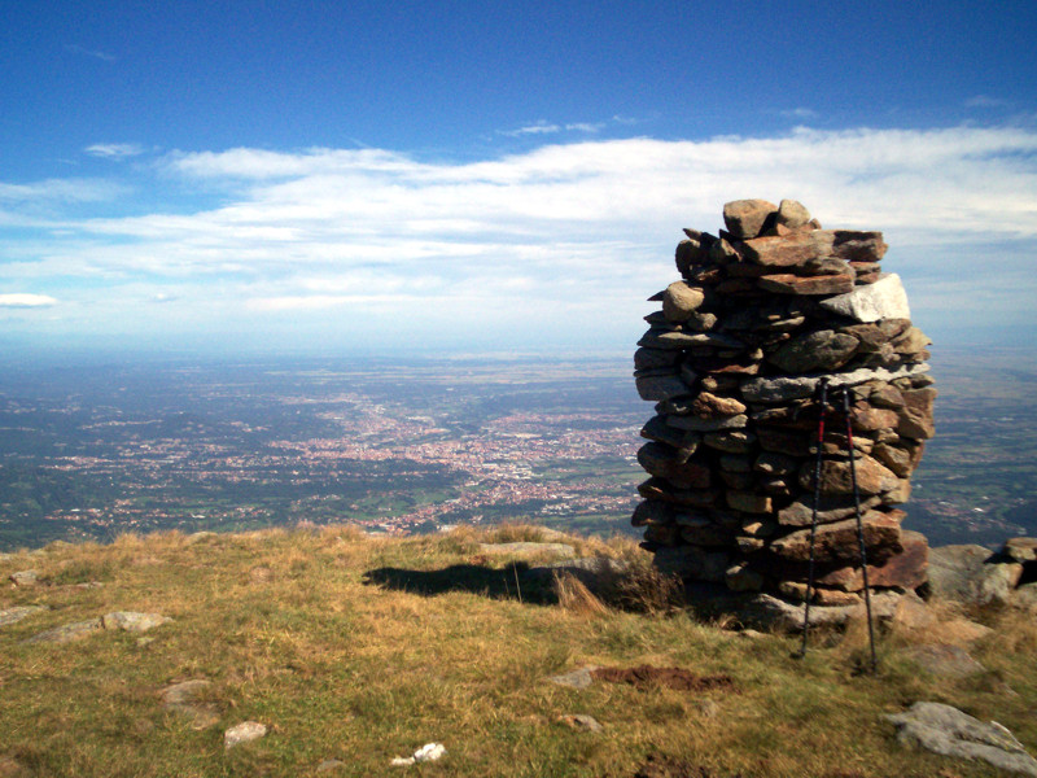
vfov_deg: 39.7
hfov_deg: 51.4
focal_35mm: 36
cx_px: 518
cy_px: 389
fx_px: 1078
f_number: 4.5
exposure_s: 1/1300
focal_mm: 5.9
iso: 100
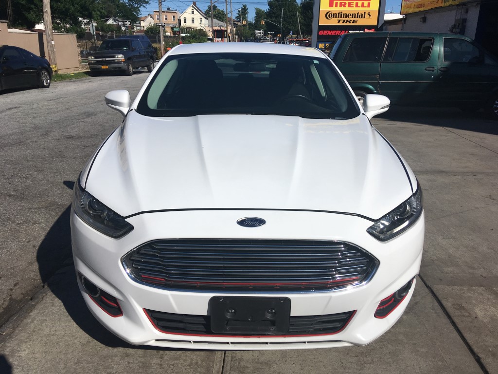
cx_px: 249
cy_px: 187
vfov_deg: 48.2
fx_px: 417
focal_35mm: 29
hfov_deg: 61.7
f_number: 2.2
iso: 25
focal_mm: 4.15
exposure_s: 1/4049
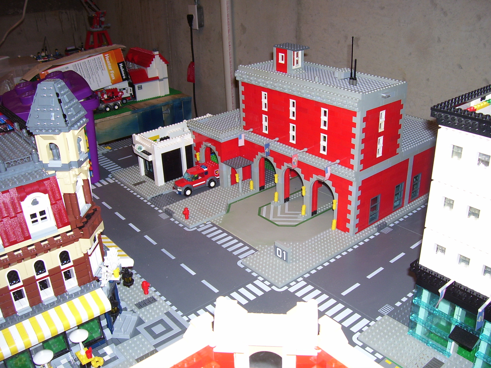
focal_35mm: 34
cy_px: 184
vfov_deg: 41.8
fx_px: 482
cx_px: 246
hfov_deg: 54.0
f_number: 2.7
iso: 80
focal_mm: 5.6
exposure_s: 1/60
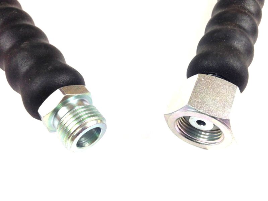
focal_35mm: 33
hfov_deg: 55.4
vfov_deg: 42.9
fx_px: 255
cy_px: 100
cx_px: 134
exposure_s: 1/120
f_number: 2.4
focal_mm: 4.12
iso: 80
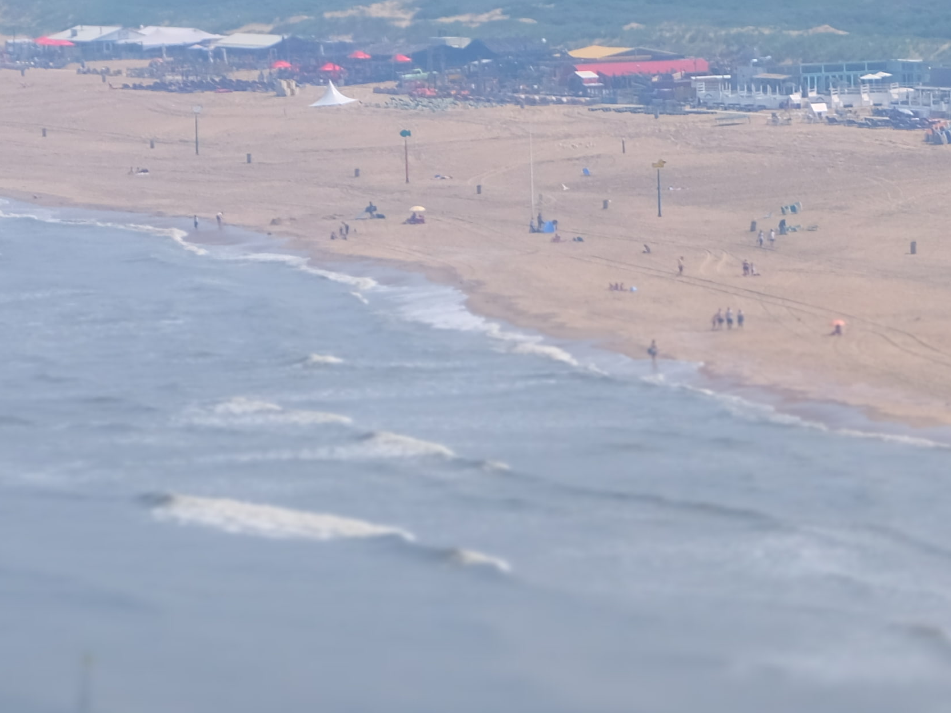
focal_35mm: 260
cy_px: 132
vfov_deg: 5.7
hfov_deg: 7.5
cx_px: 1154
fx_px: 7143
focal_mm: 50
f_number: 5.6
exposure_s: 1/1400
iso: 200
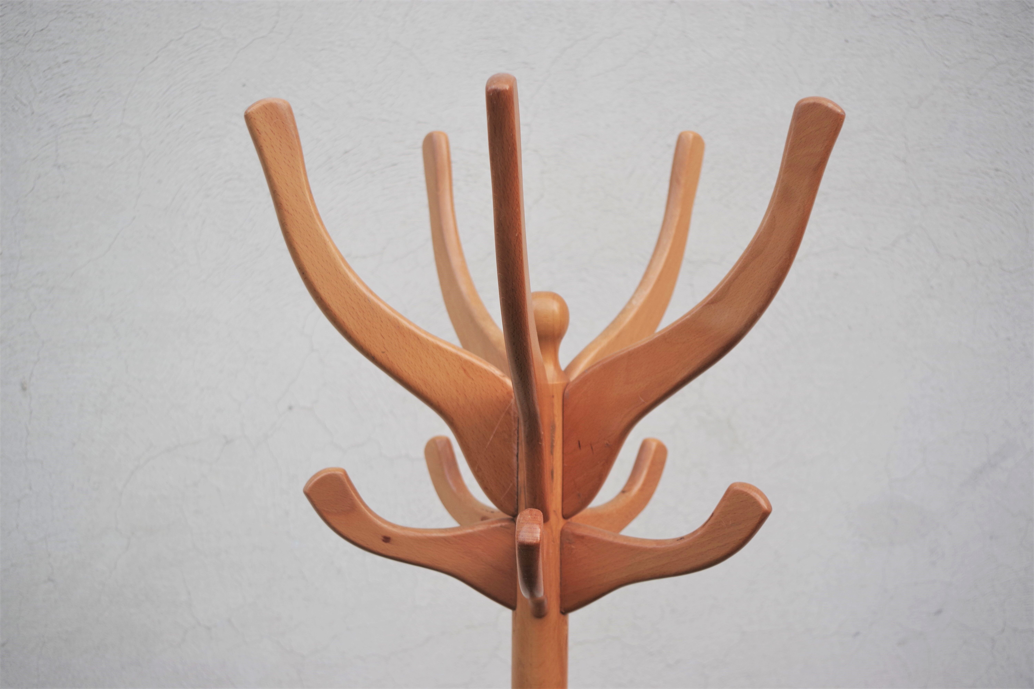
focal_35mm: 42
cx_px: 517
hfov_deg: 46.4
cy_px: 344
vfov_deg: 31.9
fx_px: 1206
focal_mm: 28.13
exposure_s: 1/125
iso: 100
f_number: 4
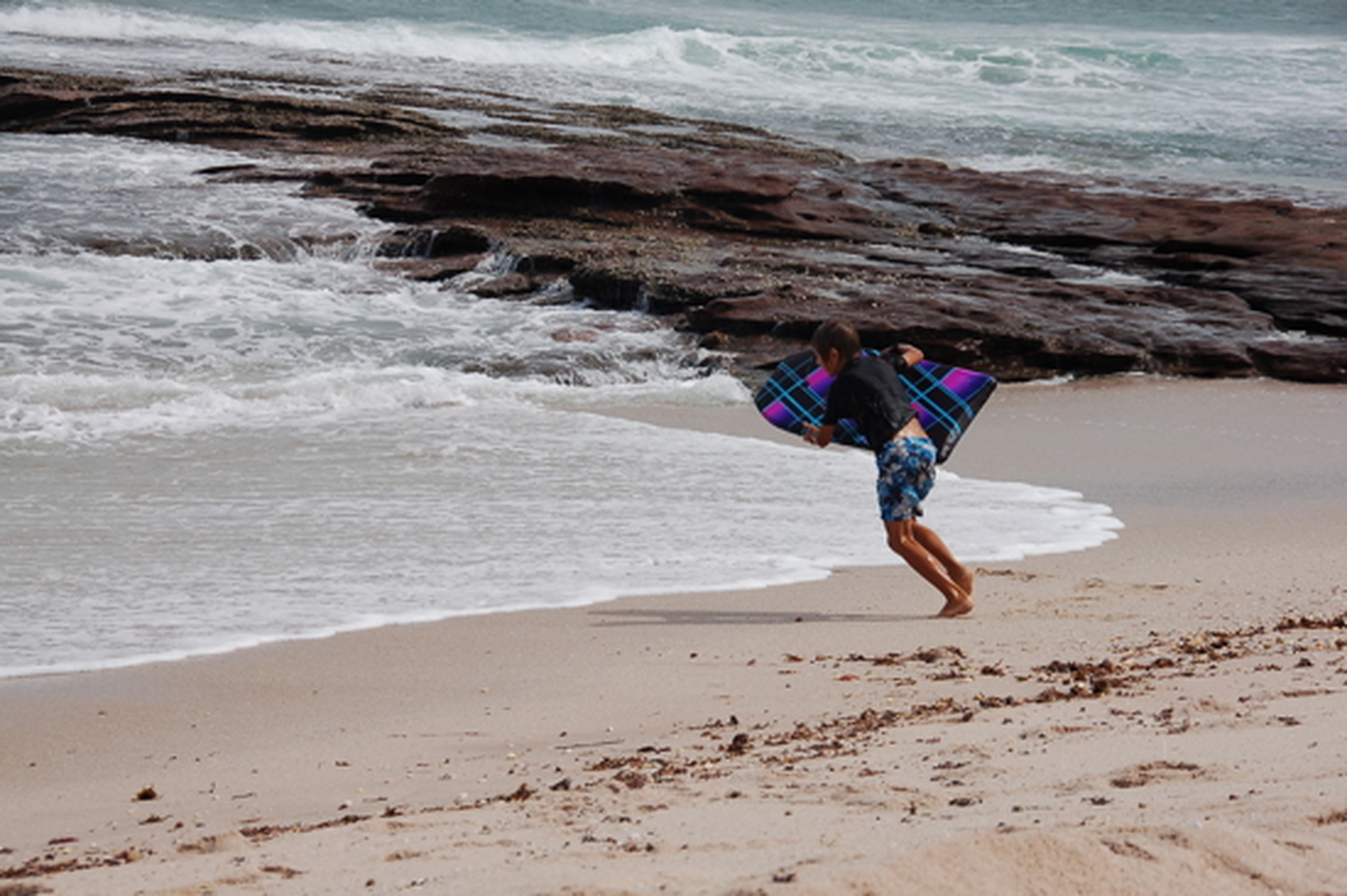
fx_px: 3478
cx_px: 674
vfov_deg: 14.7
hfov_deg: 21.9
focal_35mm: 93
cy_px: 448
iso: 200
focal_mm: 62
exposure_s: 1/800
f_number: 7.1
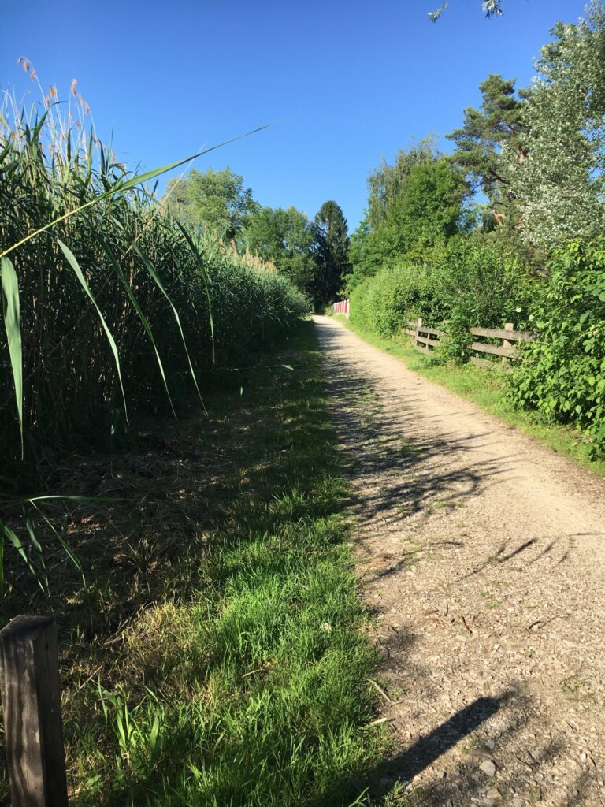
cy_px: 404
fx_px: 676
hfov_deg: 48.2
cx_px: 302
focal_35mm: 29
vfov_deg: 61.7
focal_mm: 4.15
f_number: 2.2
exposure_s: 1/836
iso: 25
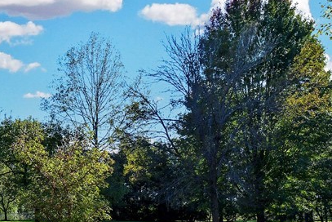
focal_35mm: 40
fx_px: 369
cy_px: 213
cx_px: 86
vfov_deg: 31.4
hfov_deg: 46.8
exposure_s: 1/250
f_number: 10
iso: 360
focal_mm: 10
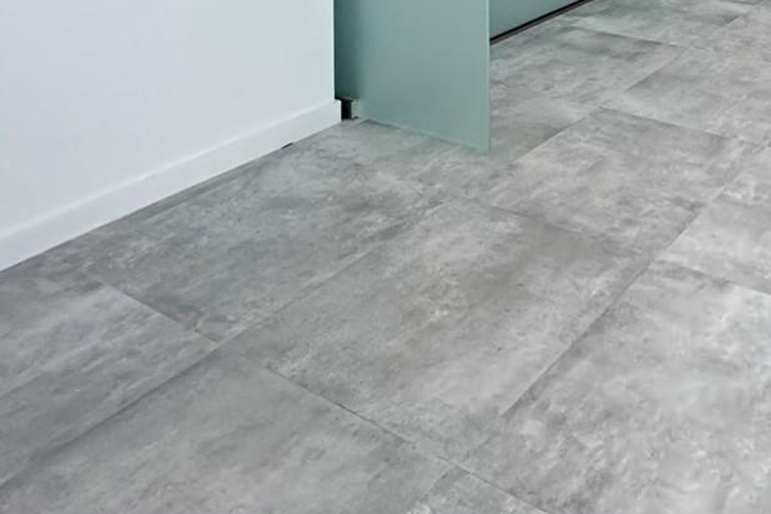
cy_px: -204
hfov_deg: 44.1
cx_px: 752
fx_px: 814
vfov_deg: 27.4
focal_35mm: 38
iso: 320
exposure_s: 1/60
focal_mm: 2.22
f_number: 2.2
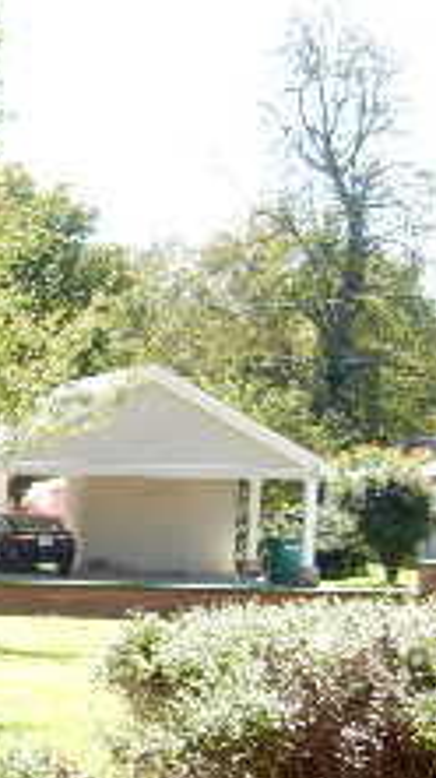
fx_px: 1627
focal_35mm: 79
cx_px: -475
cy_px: 525
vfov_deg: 26.7
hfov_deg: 13.0
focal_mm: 4.5
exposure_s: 1/200
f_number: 3.7
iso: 125
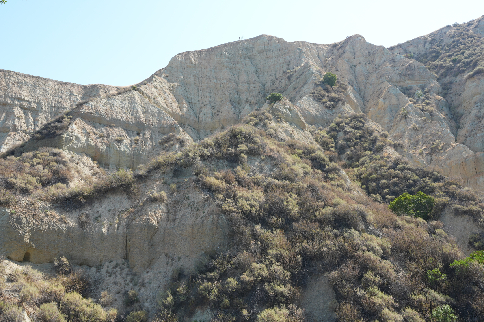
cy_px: 161
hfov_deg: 55.8
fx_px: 457
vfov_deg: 38.9
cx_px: 242
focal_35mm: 34
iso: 100
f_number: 7.1
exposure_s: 1/100
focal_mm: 34
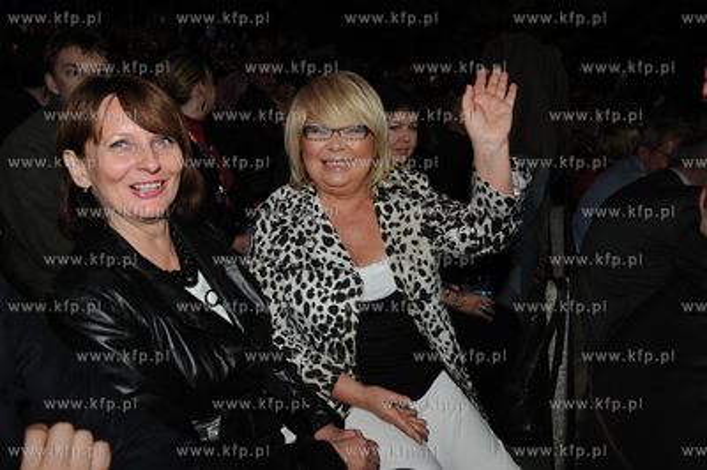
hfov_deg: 63.7
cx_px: 354
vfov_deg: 44.9
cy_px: 235
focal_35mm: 29
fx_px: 569
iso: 800
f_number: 5.6
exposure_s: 1/125
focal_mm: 29
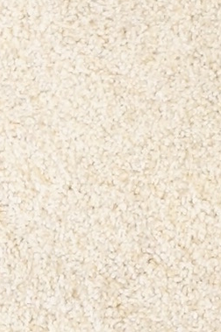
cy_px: -639
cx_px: -432
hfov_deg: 6.0
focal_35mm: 213
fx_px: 1965
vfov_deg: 8.3
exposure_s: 1/15
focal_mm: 22
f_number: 4
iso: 3200
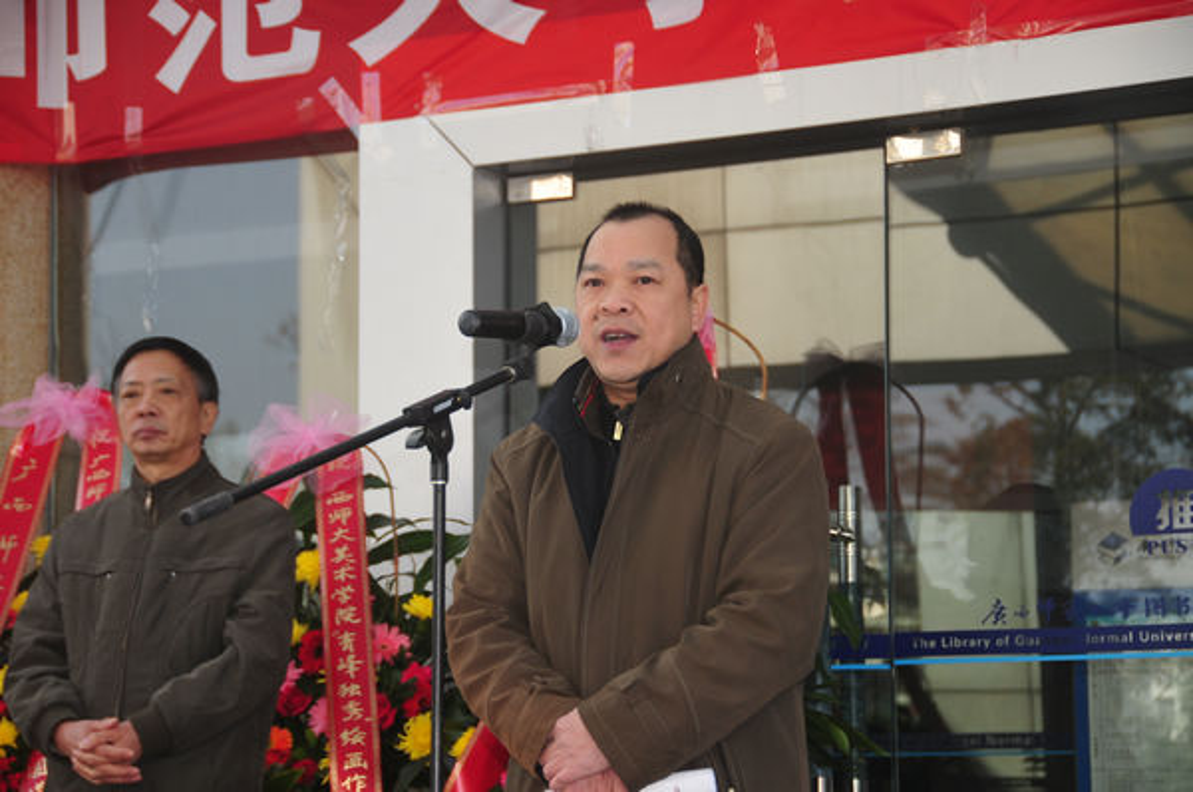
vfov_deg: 12.1
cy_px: 396
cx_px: 596
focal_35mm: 112
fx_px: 3722
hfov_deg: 18.2
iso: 250
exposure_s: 1/250
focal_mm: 75
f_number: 5
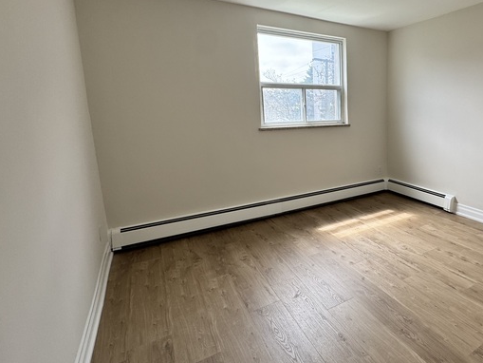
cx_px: 367
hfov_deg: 70.8
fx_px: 307
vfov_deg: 60.8
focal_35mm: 22
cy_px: 154
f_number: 2.2
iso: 40
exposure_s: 1/169
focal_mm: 2.22
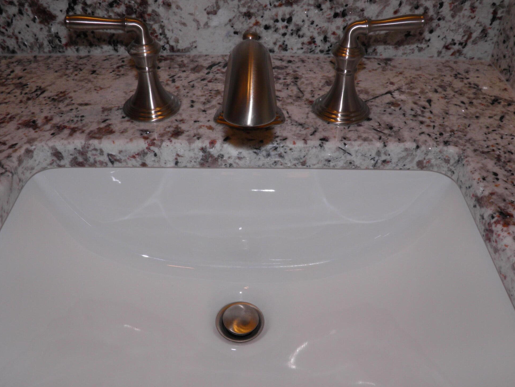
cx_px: 251
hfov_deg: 58.3
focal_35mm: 31
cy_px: 195
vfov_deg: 45.5
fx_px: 461
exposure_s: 1/40
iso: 64
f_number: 8.4
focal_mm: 5.5
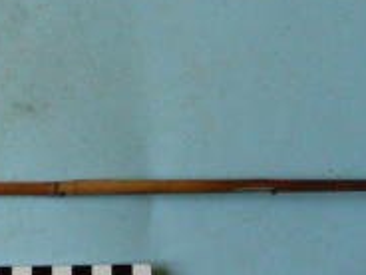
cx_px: 24
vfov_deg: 14.4
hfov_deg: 18.7
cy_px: 154
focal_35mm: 103
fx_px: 1089
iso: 400
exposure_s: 1/99.8
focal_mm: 6.3
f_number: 3.5
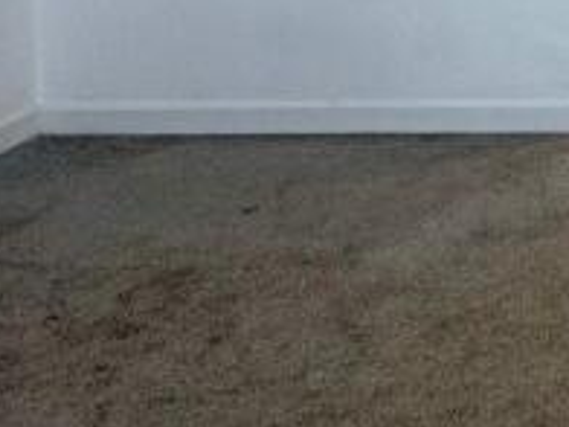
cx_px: 999
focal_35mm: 73
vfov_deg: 17.1
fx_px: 1200
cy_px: -311
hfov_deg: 20.1
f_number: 2.2
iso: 100
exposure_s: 1/100
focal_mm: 2.22
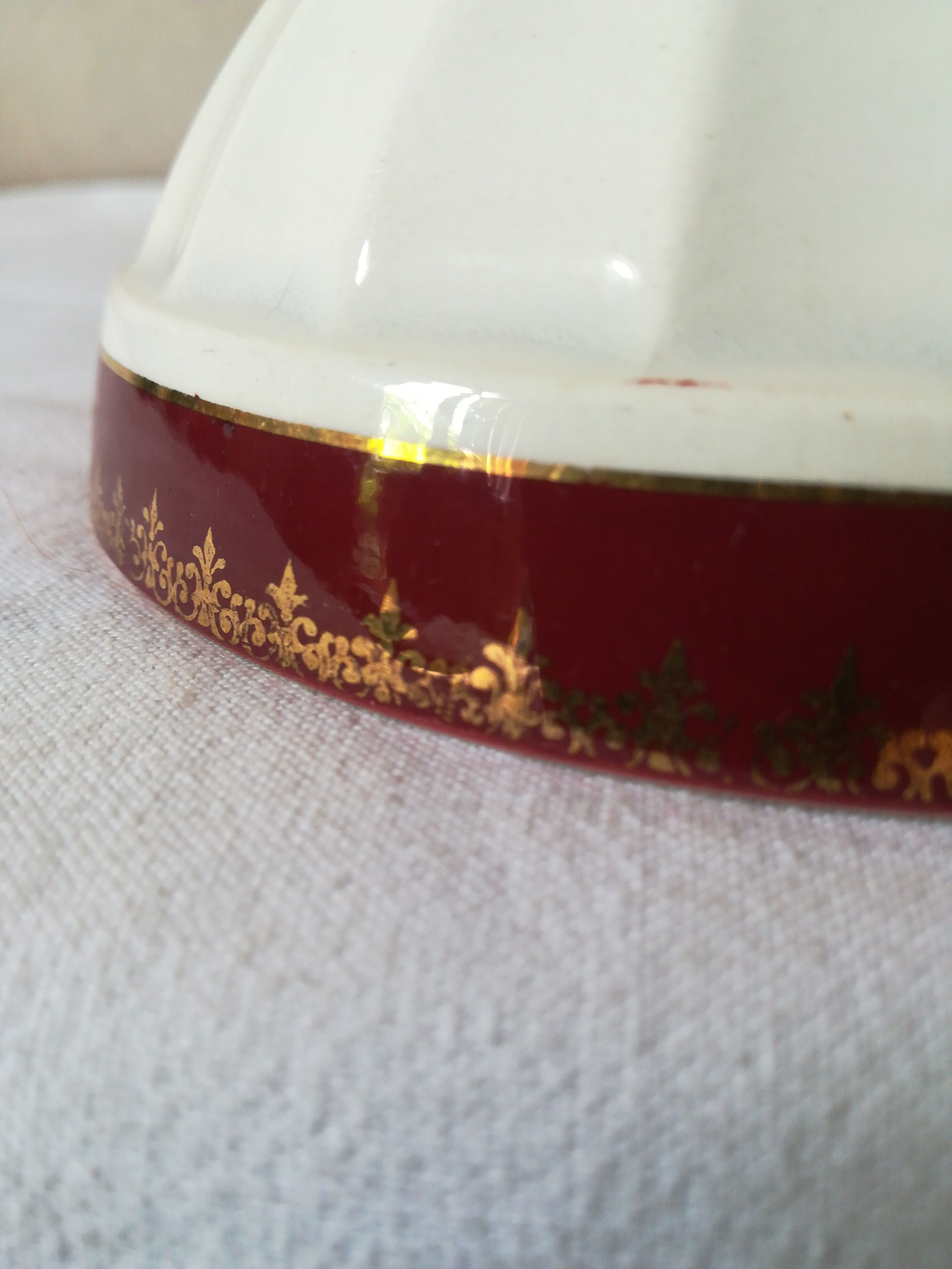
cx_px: 476
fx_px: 953
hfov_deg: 53.1
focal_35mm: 26
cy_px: 634
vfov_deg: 67.3
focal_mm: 3.83
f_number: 2.2
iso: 160
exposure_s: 1/33.3
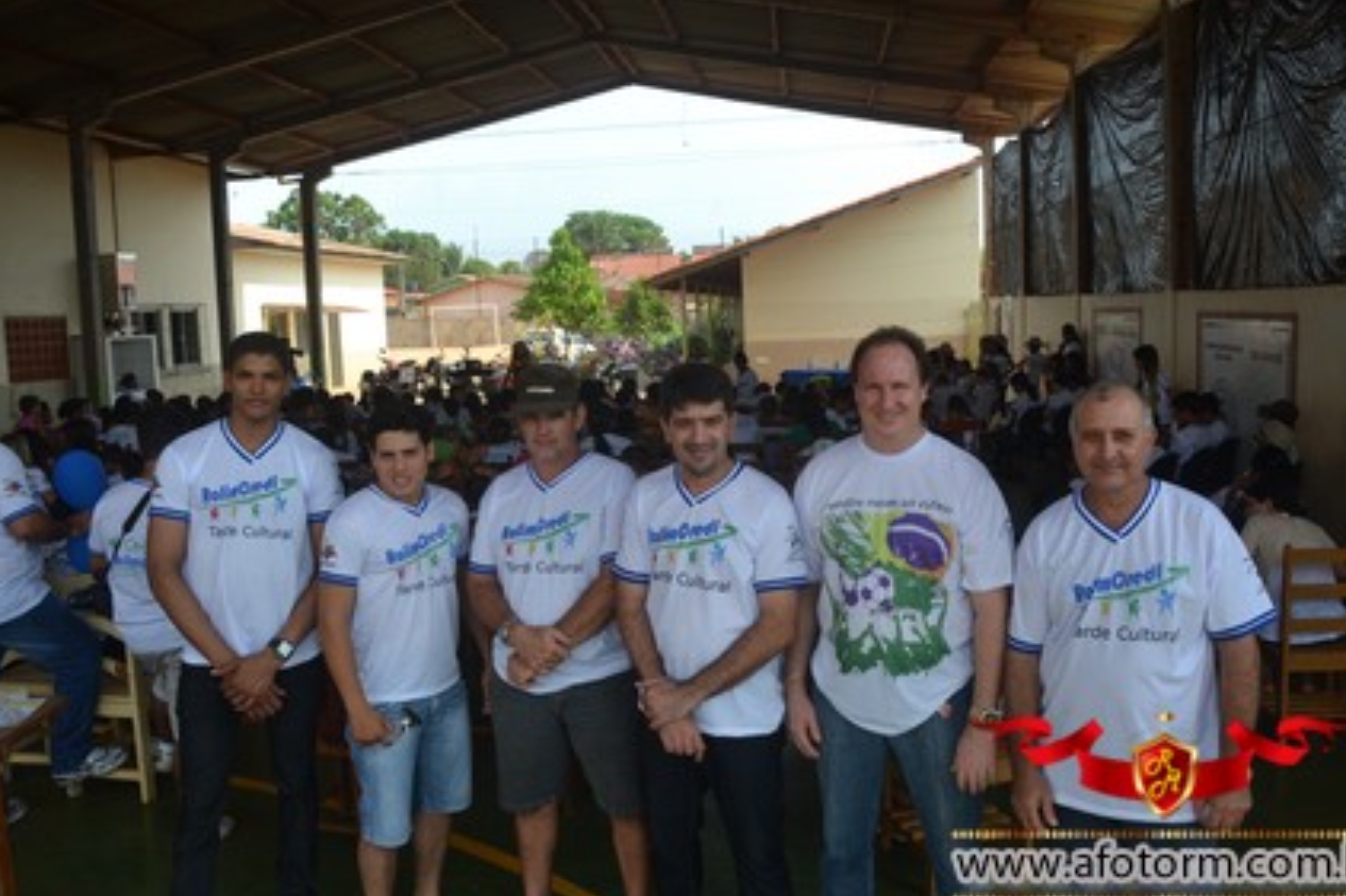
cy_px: 440
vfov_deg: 41.1
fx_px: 1196
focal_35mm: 32
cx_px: 686
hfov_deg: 58.7
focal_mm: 20
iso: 100
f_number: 7.1
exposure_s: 1/200
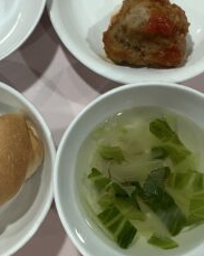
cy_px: 90
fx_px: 498
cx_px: 54
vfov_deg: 28.6
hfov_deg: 22.9
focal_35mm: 66
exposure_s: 1/50
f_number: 2.4
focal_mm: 3.3
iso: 64
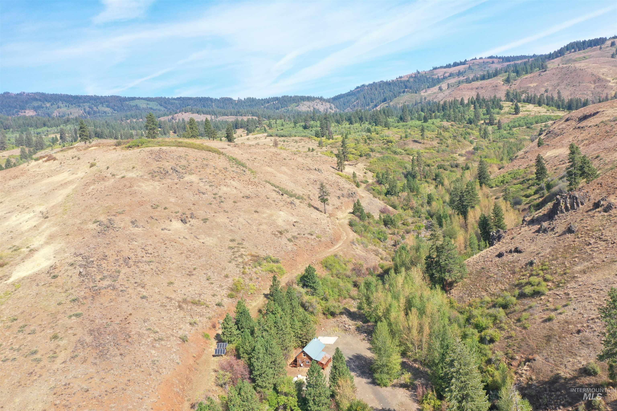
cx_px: 308
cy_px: 206
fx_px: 480
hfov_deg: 65.5
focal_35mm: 28
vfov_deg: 46.4
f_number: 5
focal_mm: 10.26
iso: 100
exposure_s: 1/320
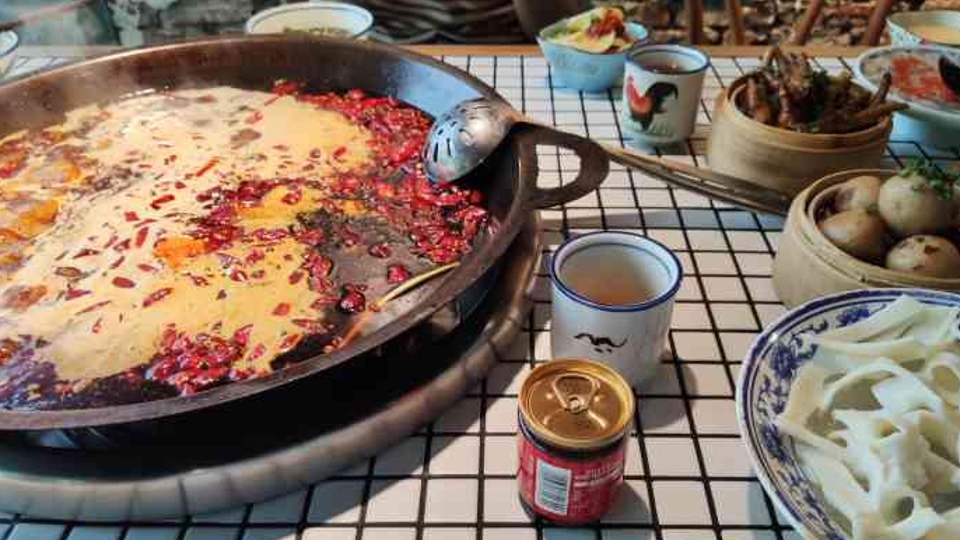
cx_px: 486
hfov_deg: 64.3
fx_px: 764
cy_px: 321
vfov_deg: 38.8
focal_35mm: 30
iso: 155
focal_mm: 4.75
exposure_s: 1/100
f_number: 1.75
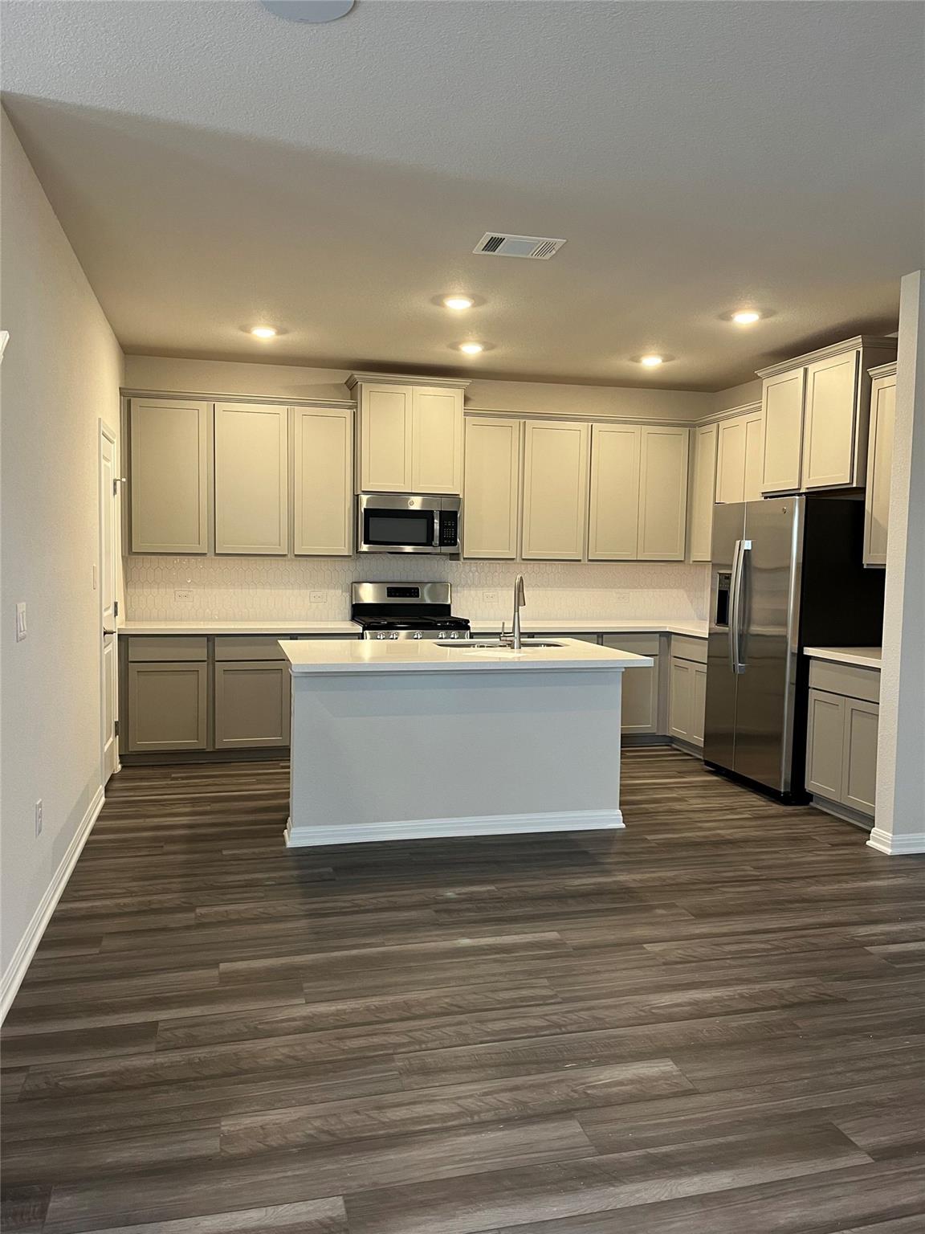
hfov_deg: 53.1
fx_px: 926
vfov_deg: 67.3
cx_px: 462
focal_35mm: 26
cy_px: 617
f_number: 1.6
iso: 125
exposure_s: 1/60
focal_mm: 5.1
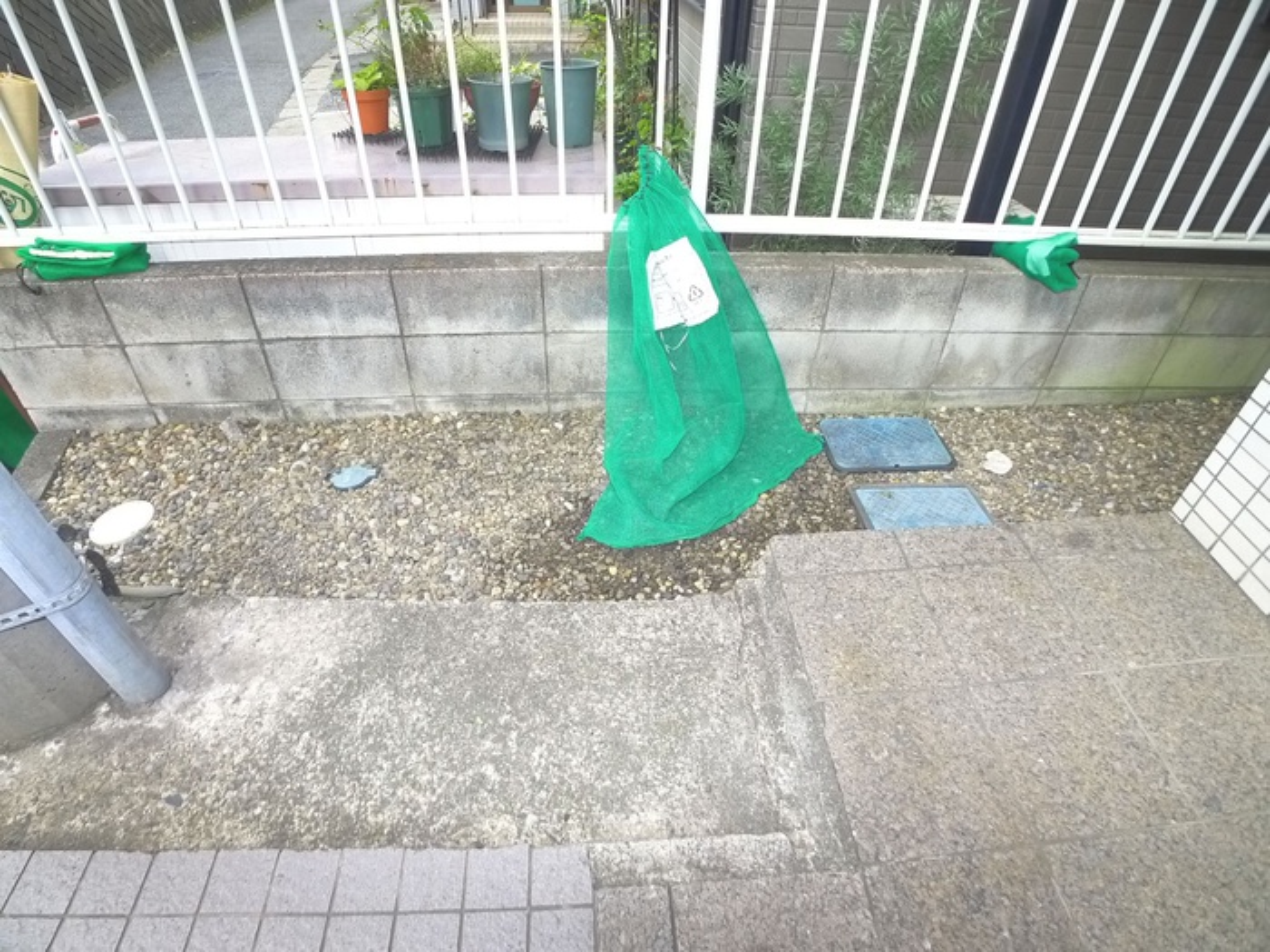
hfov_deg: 71.6
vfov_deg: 56.8
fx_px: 881
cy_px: 476
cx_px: 635
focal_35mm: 24
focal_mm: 5.1
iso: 400
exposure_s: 1/125
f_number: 2.8
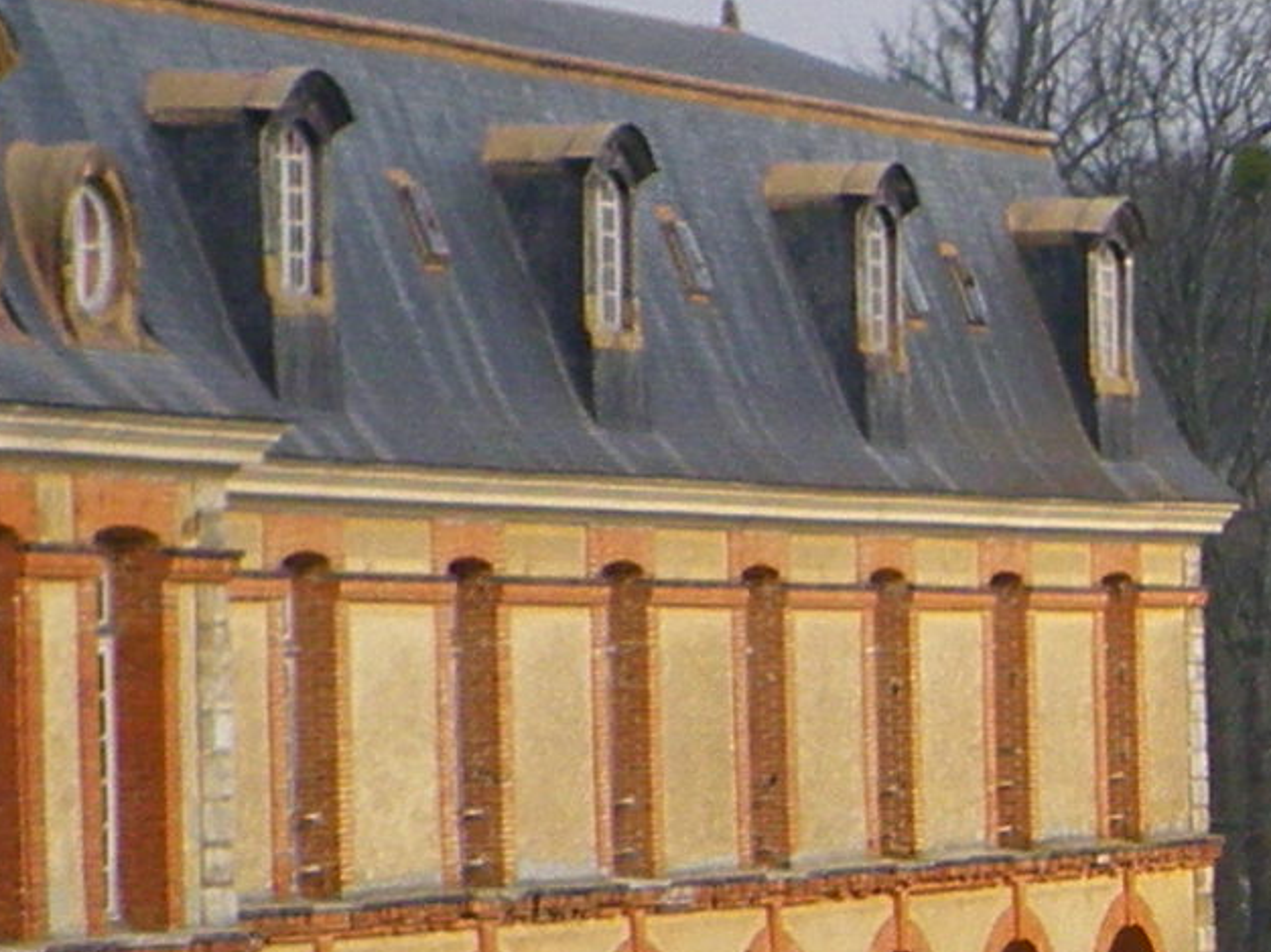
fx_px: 10791
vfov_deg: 5.0
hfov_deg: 6.3
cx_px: 3559
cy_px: 893
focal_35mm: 294
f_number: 3.3
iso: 64
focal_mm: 8.2
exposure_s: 1/500
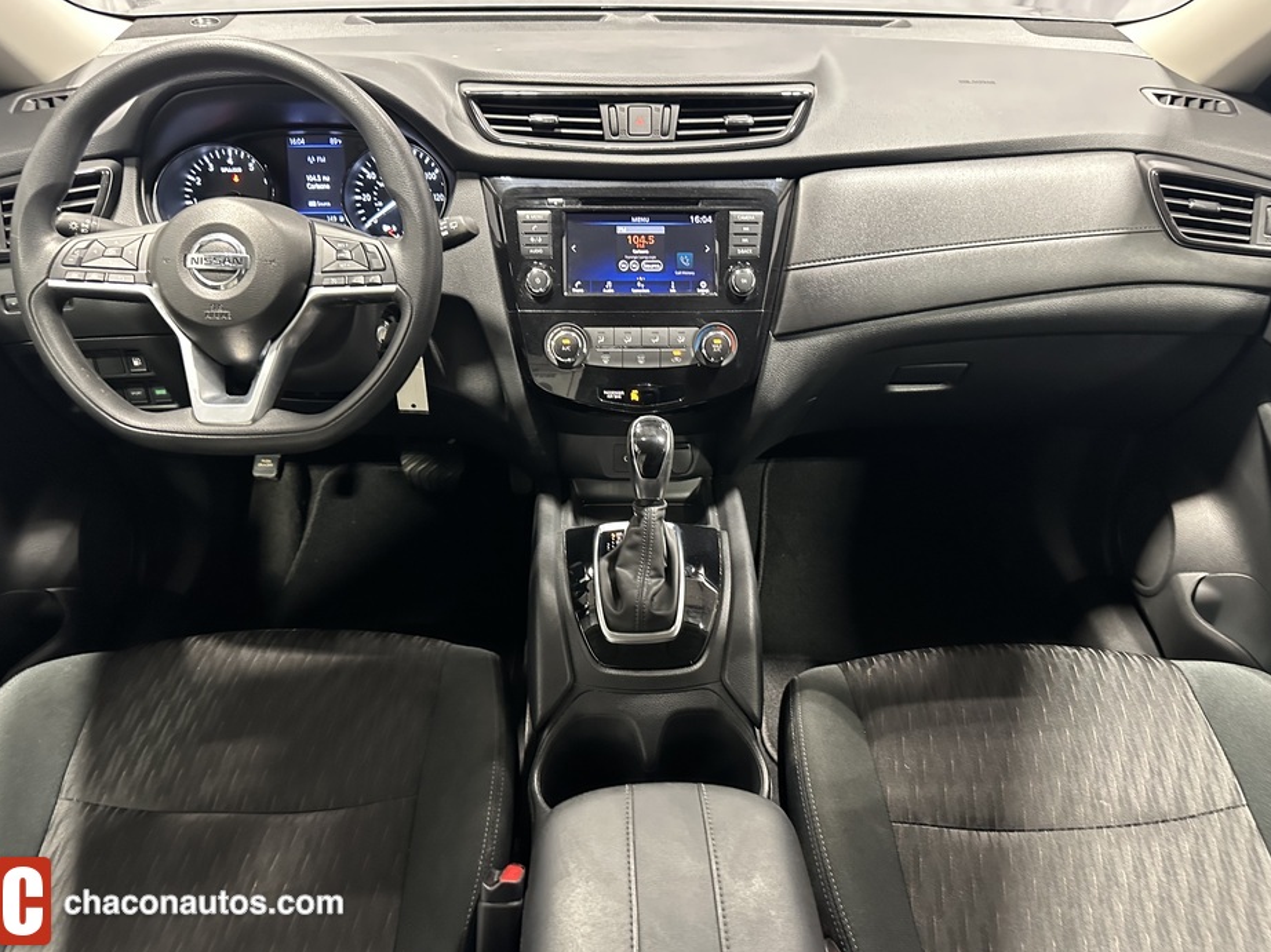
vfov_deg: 54.9
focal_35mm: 25
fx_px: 918
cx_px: 634
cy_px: 474
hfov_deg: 69.4
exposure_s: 1/33
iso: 800
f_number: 1.78
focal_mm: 6.86
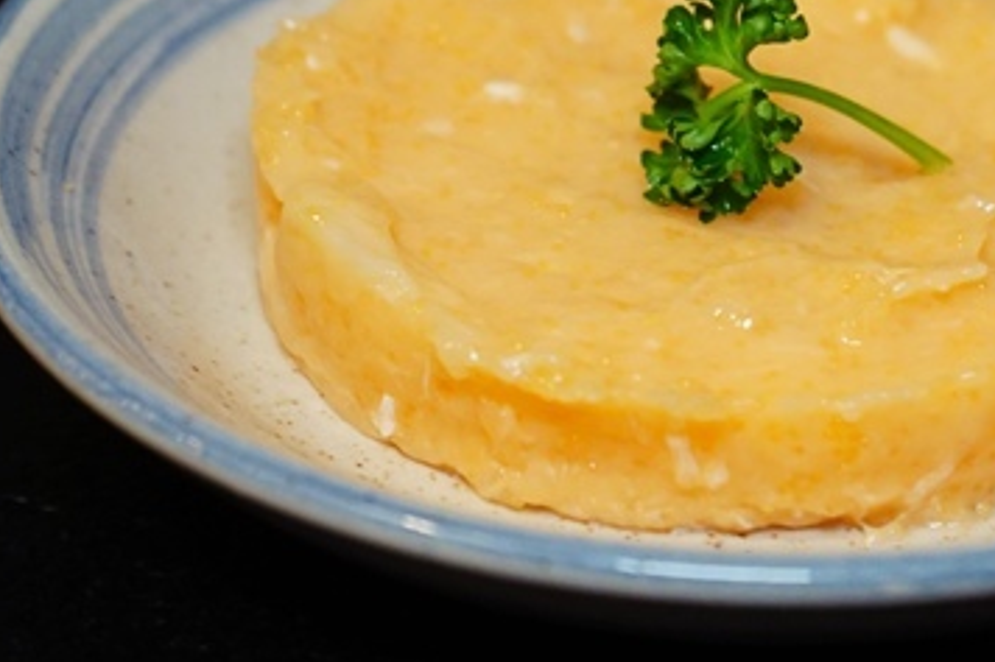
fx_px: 3785
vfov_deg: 10.0
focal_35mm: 137
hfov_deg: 14.9
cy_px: 138
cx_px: 729
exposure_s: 1/80
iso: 2000
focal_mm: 61
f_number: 5.6
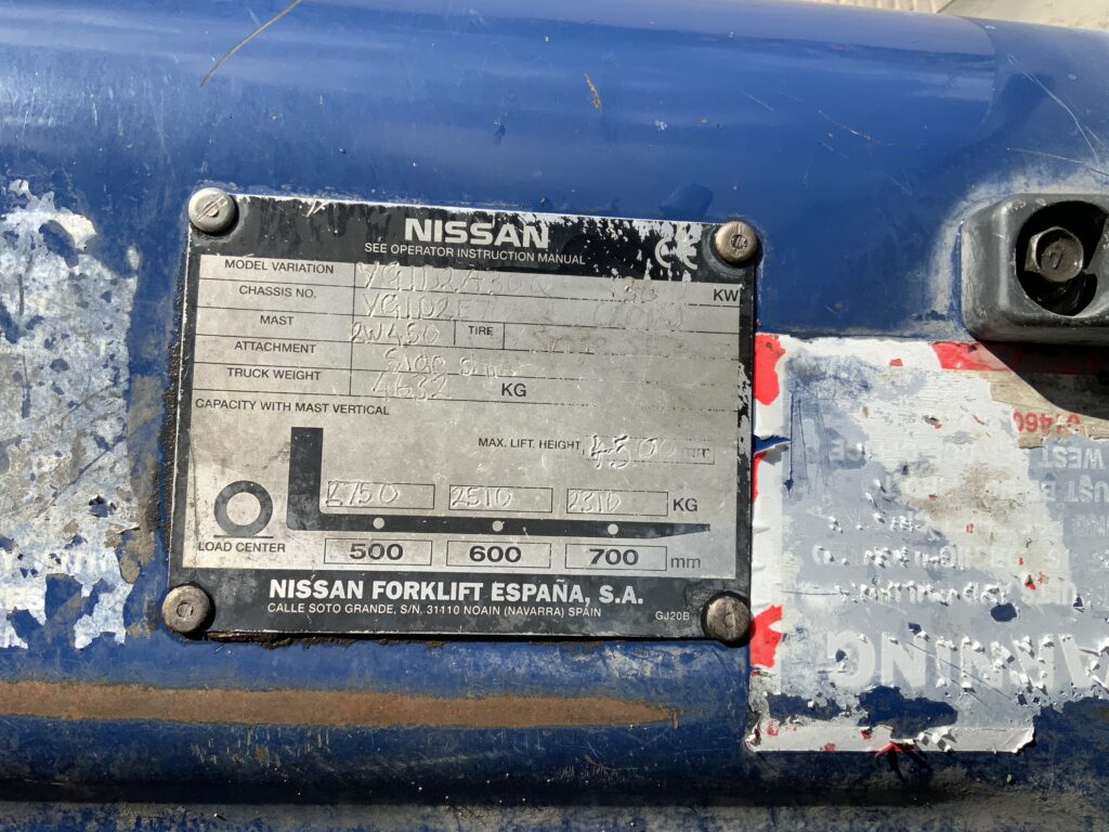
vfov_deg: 48.2
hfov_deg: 61.7
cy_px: 416
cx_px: 554
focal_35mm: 29
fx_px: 929
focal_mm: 3
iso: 16
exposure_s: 1/1626
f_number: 1.8
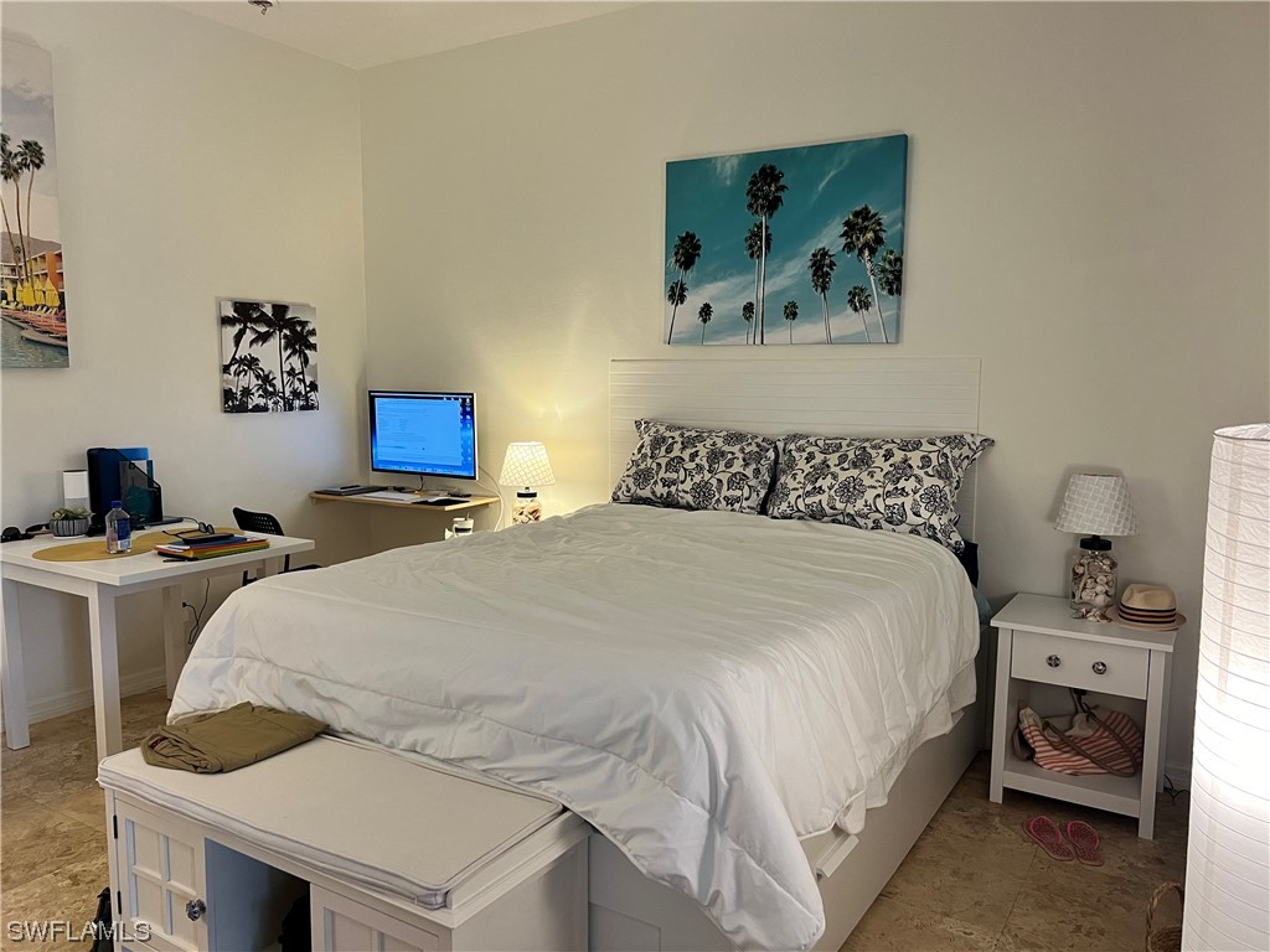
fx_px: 954
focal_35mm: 26
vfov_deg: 53.1
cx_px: 635
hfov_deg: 67.3
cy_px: 476
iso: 160
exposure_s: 1/60
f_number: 1.5
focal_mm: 5.7
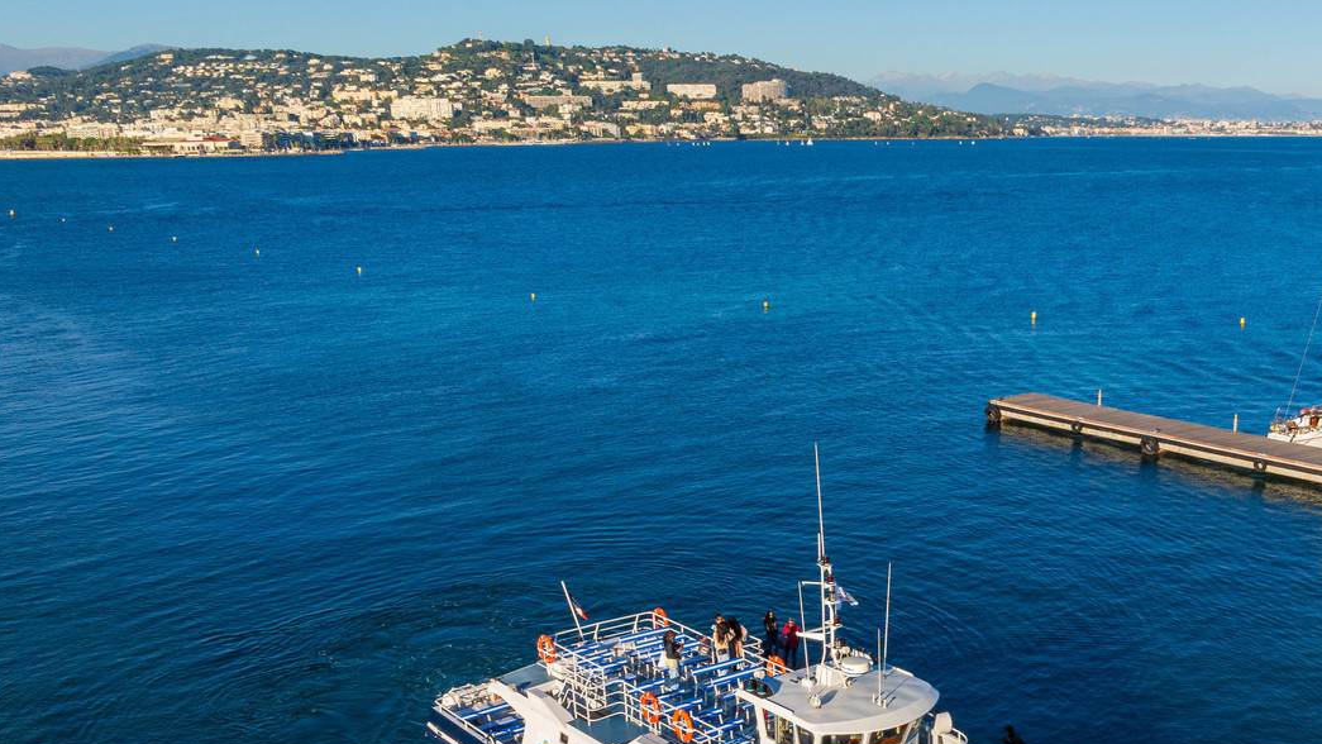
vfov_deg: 28.7
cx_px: 927
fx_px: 1402
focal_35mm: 40
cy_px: 647
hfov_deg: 49.2
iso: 100
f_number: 10
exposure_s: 1/200
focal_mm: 12.3
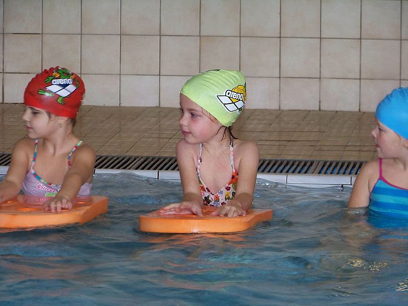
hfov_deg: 9.5
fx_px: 2463
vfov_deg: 7.1
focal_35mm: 209
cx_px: 204
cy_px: 153
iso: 200
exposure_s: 1/40
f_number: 3.6
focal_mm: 33.3
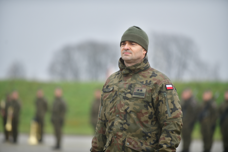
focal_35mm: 200
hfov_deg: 10.3
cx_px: 114
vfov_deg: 6.9
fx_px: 1267
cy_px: 76
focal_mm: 200
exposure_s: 1/320
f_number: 2.8
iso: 100
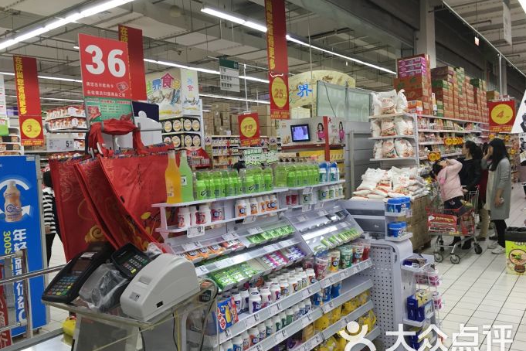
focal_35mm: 31
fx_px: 453
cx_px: 263
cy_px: 177
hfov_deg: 60.3
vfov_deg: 42.3
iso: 64
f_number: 2.2
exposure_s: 1/33
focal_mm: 4.15
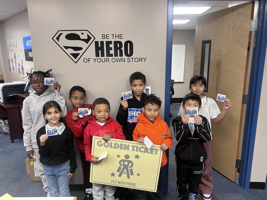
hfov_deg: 67.3
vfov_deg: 53.1
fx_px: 201
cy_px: 100
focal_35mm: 26
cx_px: 134
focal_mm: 5.7
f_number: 1.5
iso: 80
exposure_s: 1/60
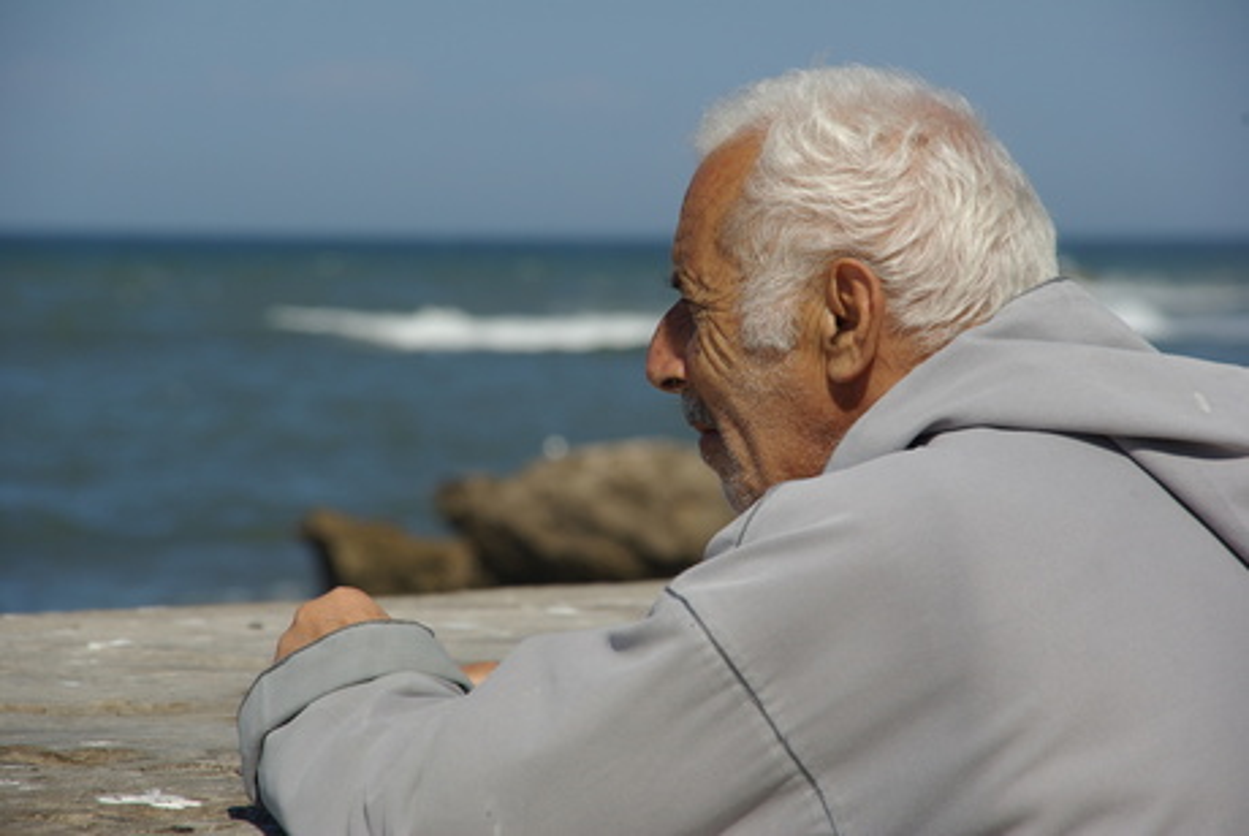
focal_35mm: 200
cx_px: 624
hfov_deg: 10.3
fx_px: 6930
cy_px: 418
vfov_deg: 6.9
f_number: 11
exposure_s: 1/350
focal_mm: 133
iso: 100
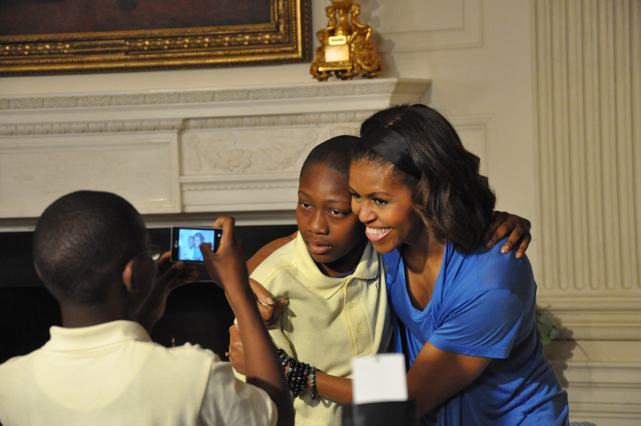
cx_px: 320
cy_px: 213
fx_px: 2267
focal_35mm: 128
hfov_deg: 16.1
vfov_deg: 10.7
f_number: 5.6
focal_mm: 85
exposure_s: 1/200
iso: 3200
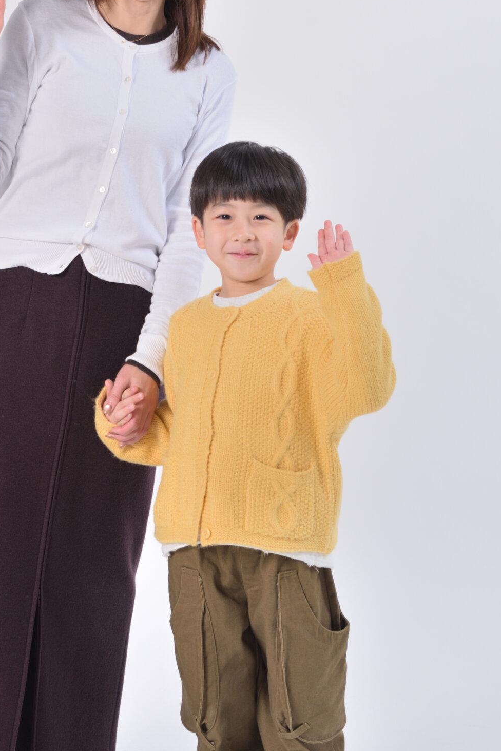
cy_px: 338
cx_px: 170
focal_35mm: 91
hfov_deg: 15.0
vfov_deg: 22.4
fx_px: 1899
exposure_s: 1/160
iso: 200
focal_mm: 52
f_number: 8
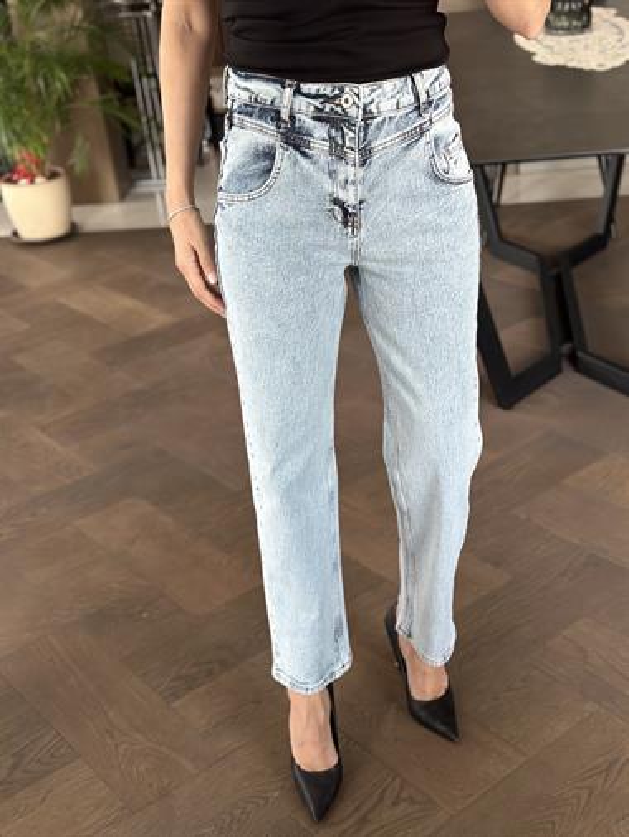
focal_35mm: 48
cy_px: 418
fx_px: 1162
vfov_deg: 39.6
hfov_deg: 30.3
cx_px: 314
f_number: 1.78
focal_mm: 6.86
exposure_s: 1/46
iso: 400
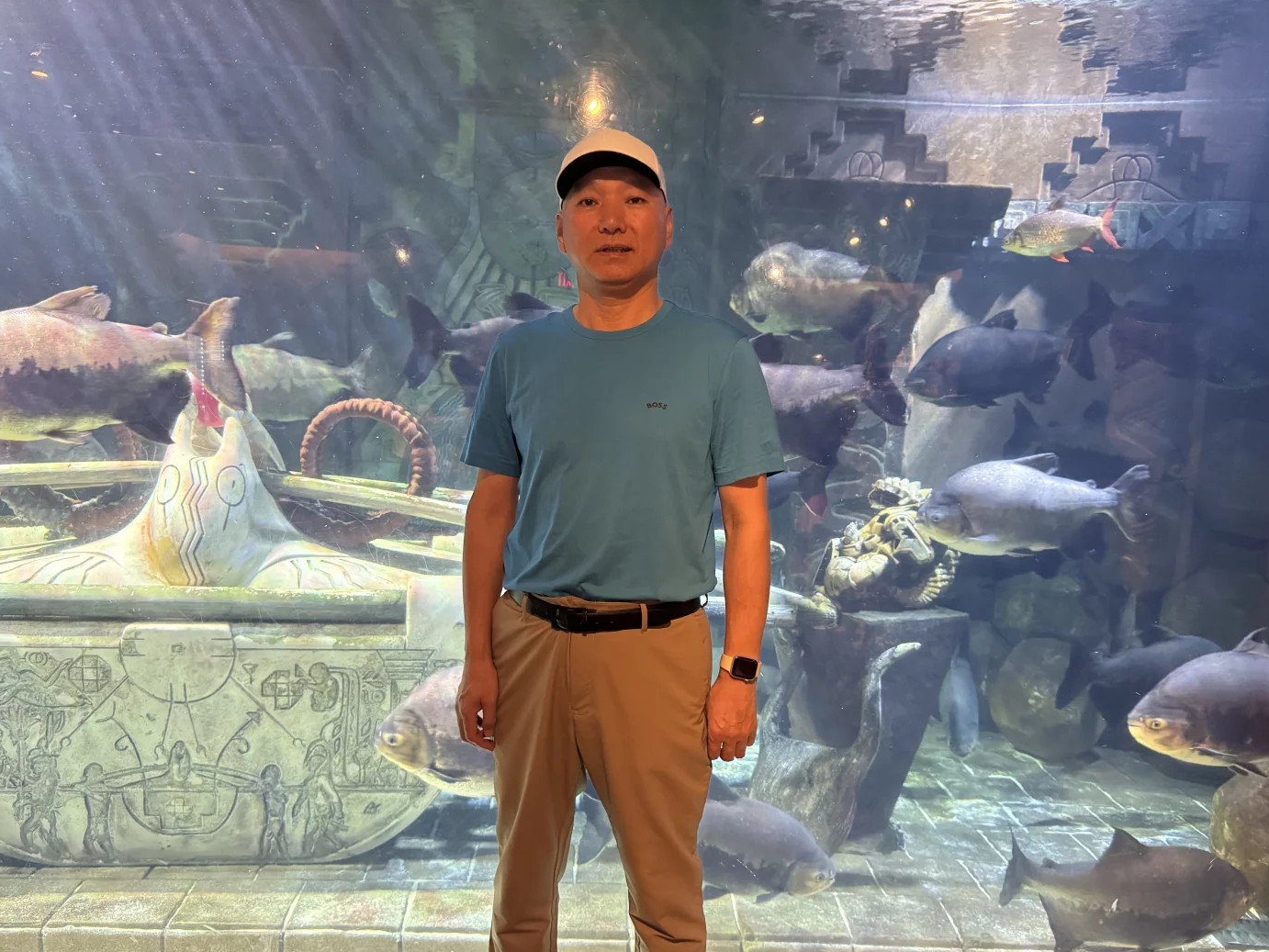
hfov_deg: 69.4
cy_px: 494
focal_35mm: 25
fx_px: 917
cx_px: 626
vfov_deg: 54.9
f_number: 1.78
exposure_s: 1/40
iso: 800
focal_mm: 6.76
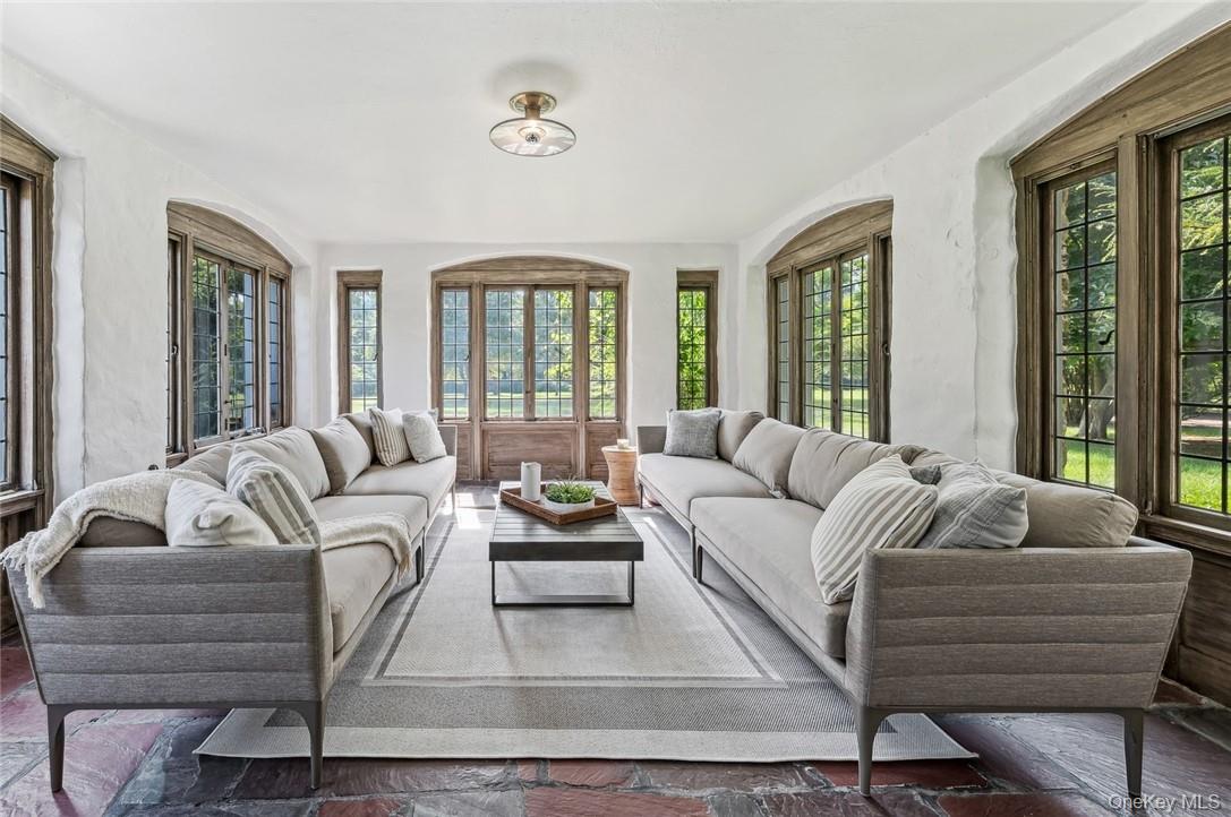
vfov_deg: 81.1
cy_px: 408
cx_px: 616
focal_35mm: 14
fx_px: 478
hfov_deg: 104.3
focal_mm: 14
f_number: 11
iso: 200
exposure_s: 1/6
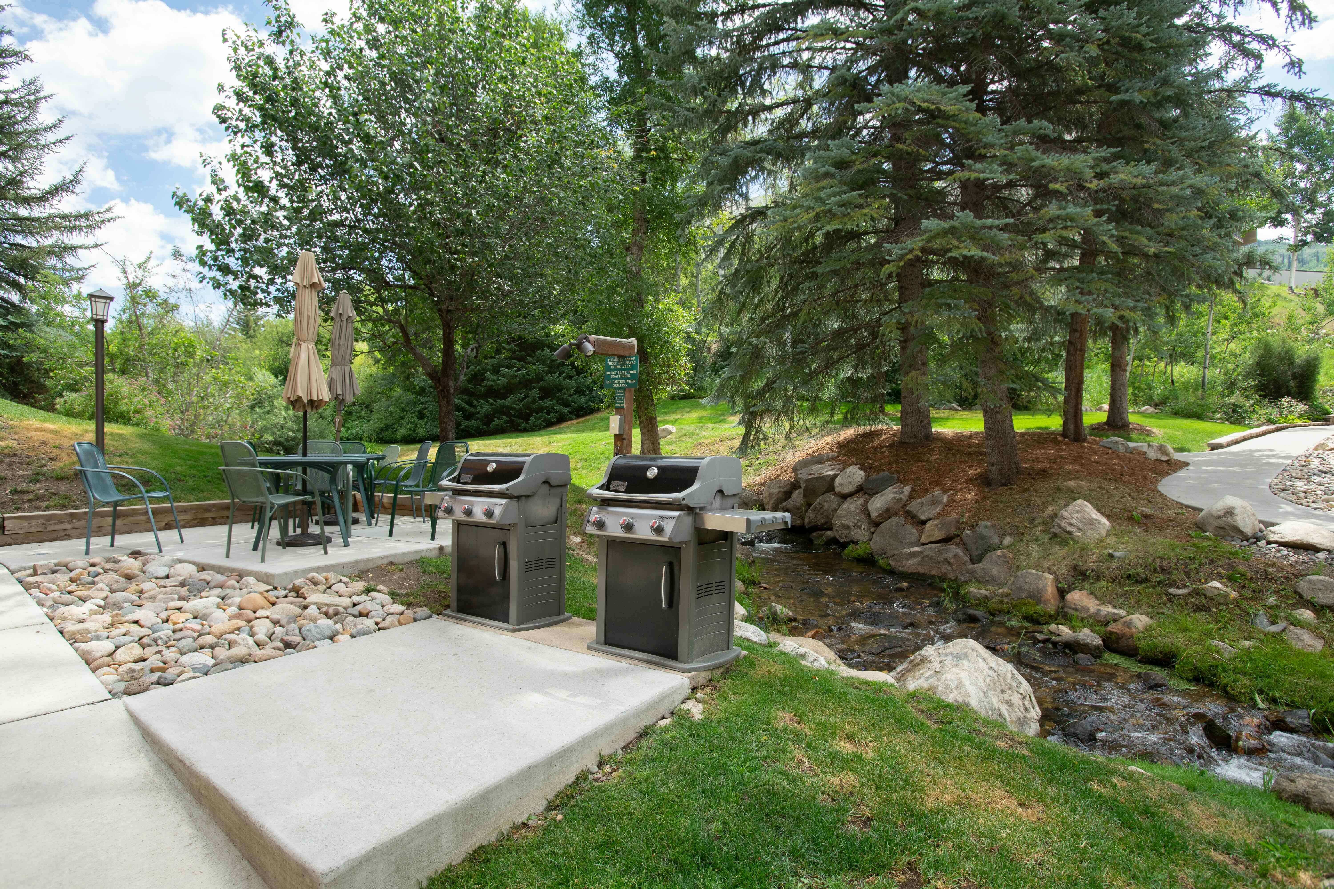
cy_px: 444
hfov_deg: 86.9
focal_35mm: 19
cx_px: 667
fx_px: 704
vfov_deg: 64.6
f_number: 8
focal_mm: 19
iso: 320
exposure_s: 1/200
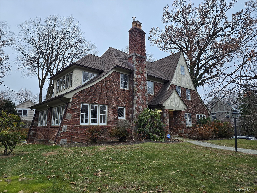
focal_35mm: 23
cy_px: 96
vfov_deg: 58.9
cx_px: 128
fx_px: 171
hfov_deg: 73.9
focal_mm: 6.3
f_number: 1.7
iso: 100
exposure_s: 1/120
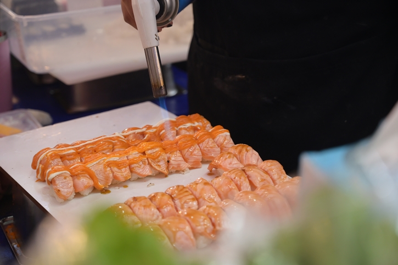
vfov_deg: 19.4
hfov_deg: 28.9
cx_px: 199
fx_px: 773
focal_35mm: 70
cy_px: 132
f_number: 4
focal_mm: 70
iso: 1250
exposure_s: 1/250
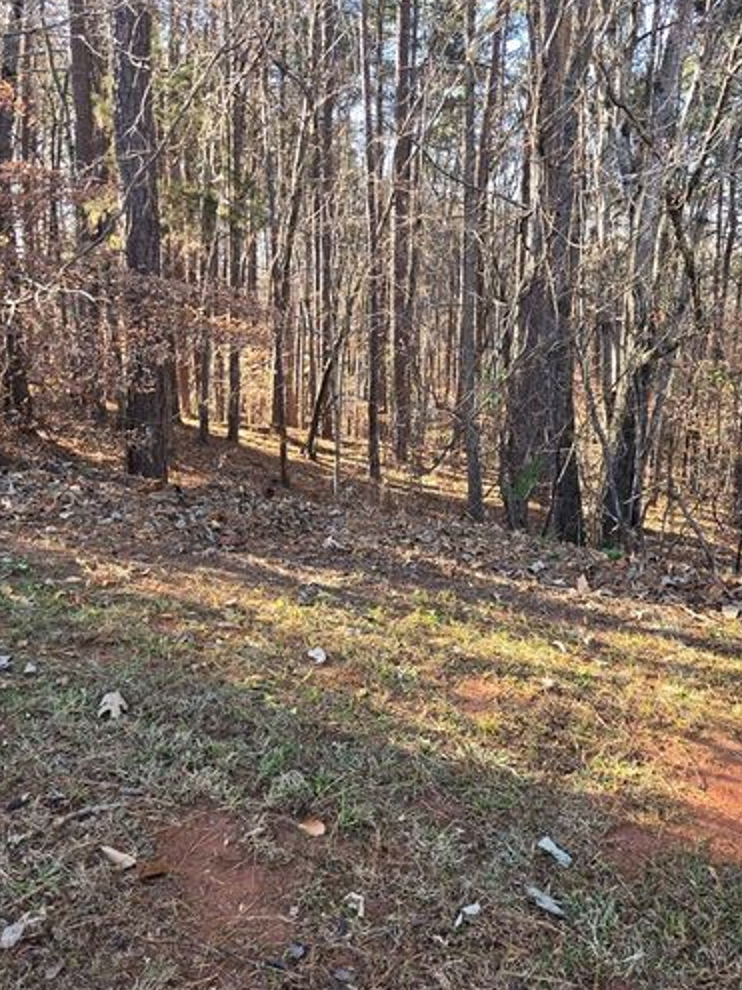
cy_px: 451
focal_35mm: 31
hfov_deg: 45.4
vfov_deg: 58.3
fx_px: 886
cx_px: 366
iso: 40
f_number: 1.8
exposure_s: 1/120
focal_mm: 5.4
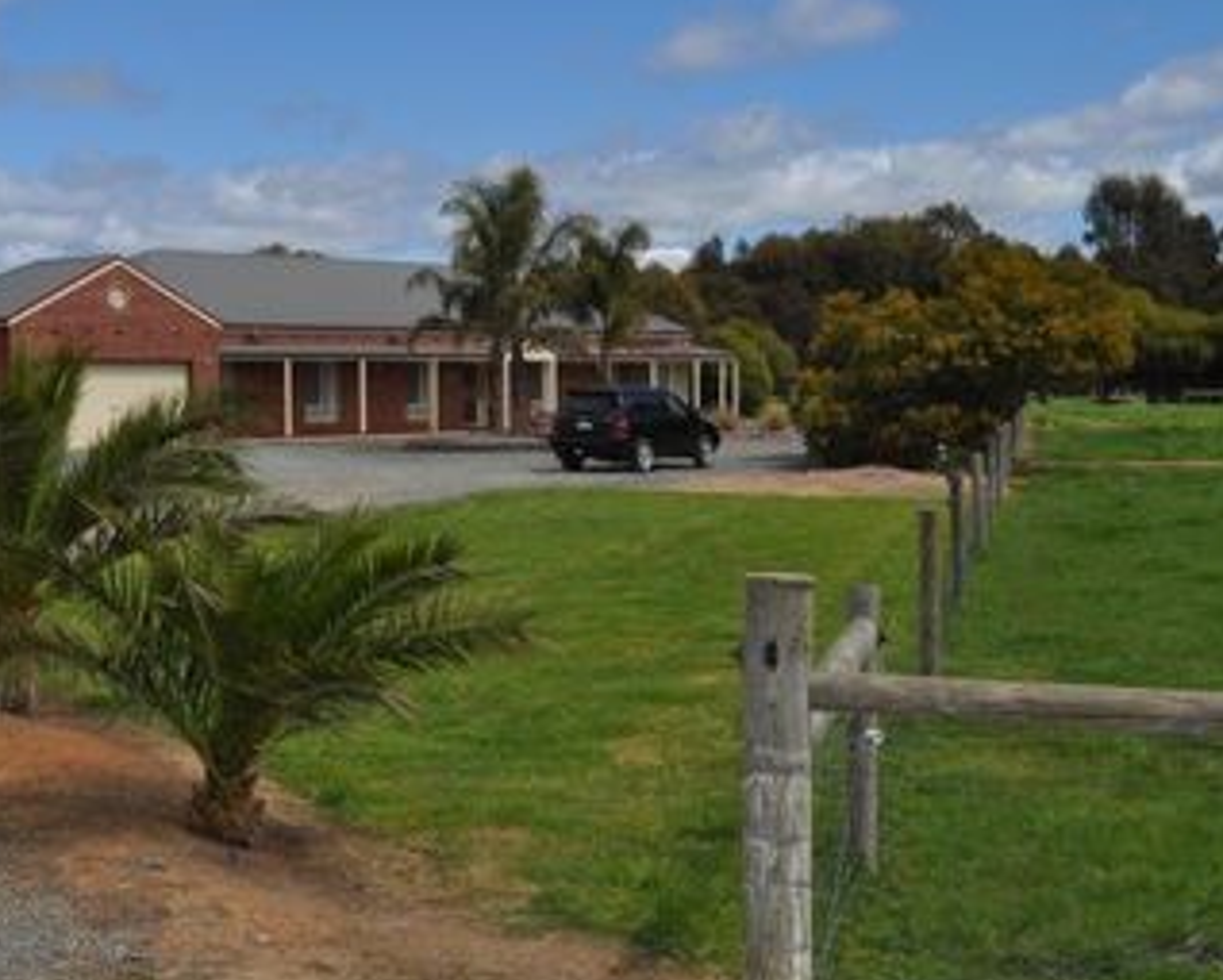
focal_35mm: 54
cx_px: 450
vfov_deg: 28.1
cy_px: 505
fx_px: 1956
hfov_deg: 34.5
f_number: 18
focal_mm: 26
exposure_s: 1/200
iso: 200
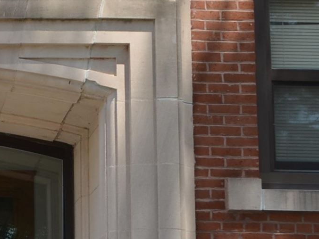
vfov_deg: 12.3
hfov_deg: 15.4
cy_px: 285
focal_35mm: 118
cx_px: -164
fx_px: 1087
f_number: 5.6
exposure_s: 1/200
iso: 100
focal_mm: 18
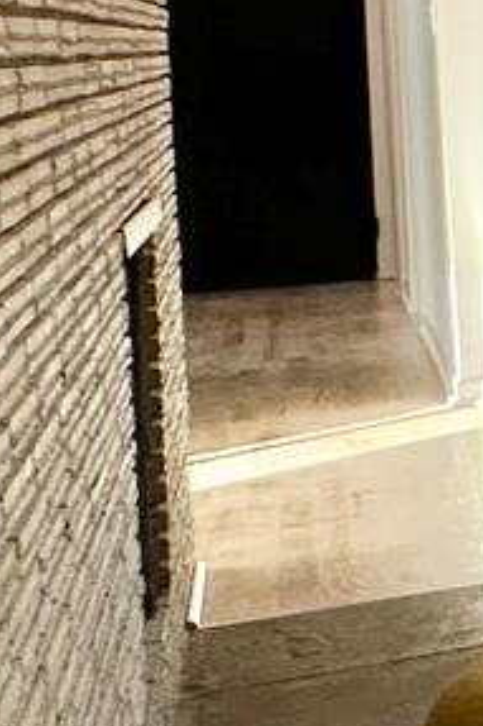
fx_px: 2095
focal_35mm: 104
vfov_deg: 19.3
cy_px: 56
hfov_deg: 6.3
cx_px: 2440
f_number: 2.2
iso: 64
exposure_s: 1/125
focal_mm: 2.22
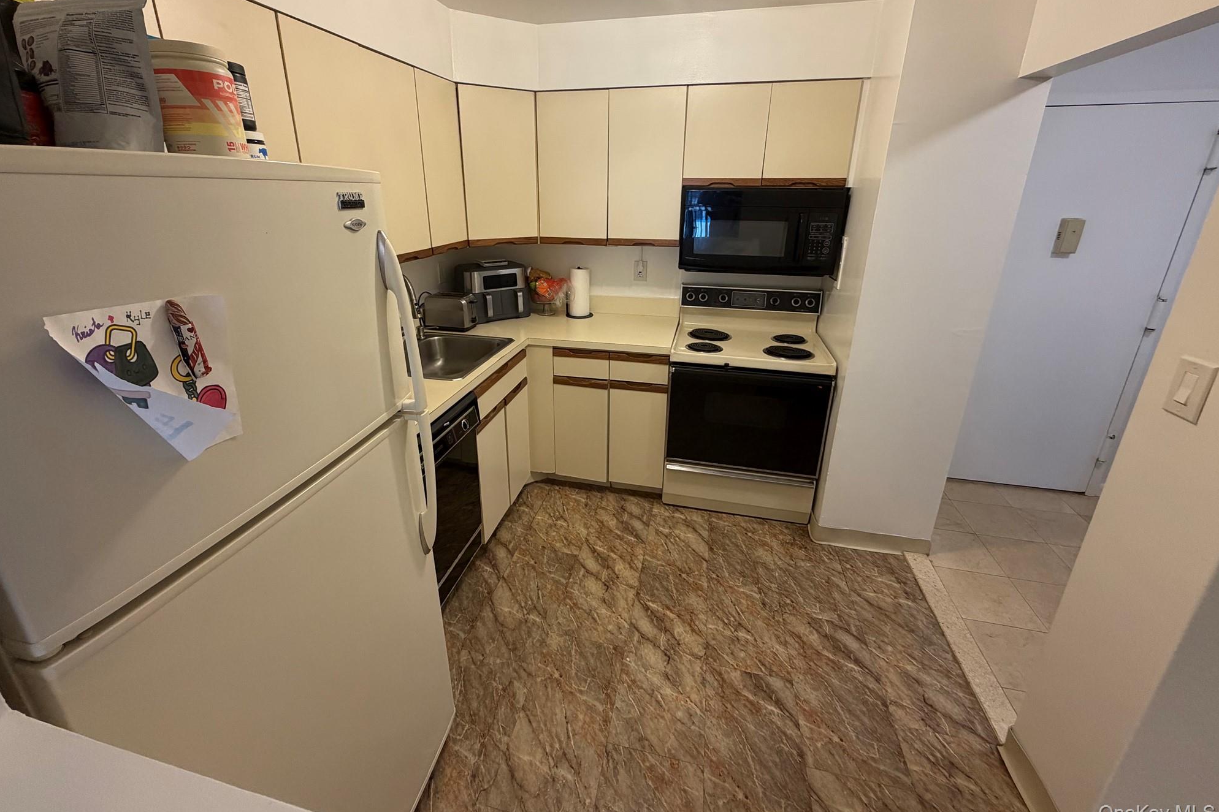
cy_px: 357
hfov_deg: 100.4
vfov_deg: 77.0
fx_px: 508
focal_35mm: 15
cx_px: 595
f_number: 2.2
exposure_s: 1/60
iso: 200
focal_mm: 2.22
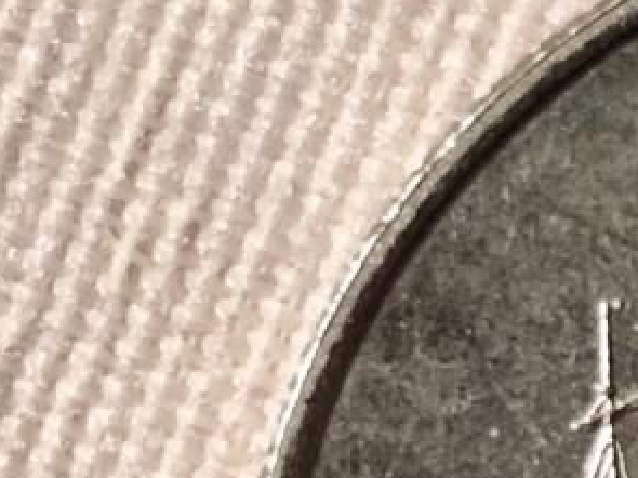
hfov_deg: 4.5
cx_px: 1016
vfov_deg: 3.3
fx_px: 8143
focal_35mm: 442
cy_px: 746
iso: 500
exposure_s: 1/25
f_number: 1.65
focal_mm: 6.19
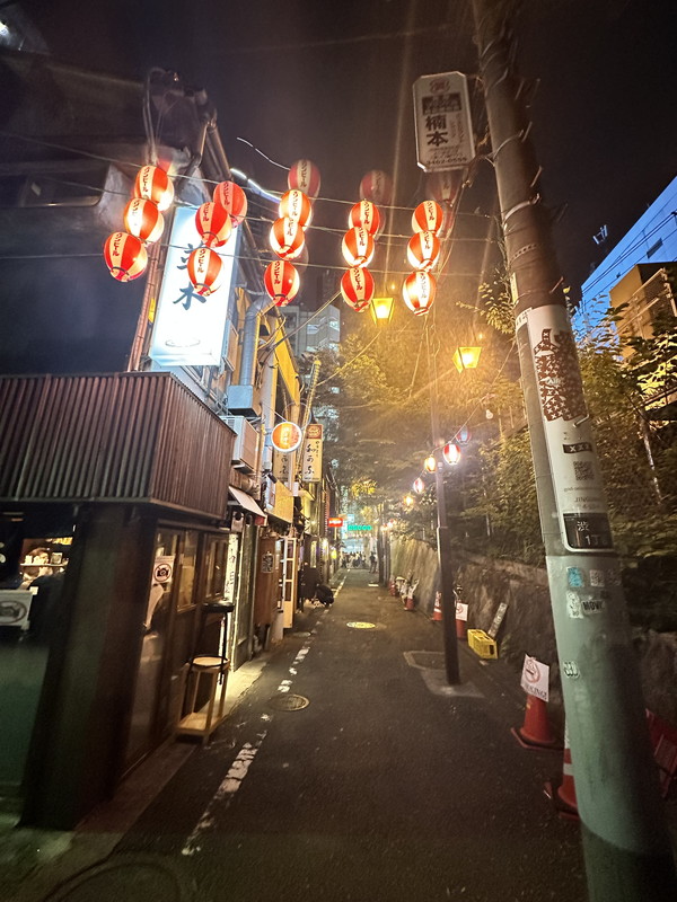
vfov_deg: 102.1
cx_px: 338
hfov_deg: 85.7
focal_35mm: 14
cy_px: 451
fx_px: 365
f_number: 2.2
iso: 1000
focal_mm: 2.22
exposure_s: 1/50
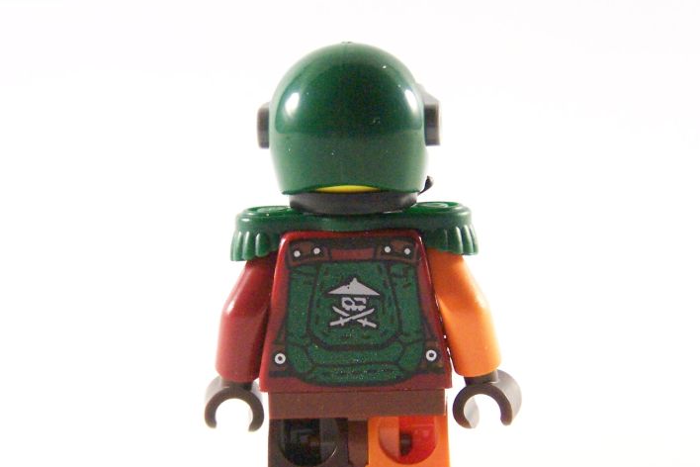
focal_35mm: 158
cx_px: 364
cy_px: 308
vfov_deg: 8.7
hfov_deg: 13.0
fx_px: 3072
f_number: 3.2
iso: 400
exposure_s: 1/60
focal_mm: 17.5
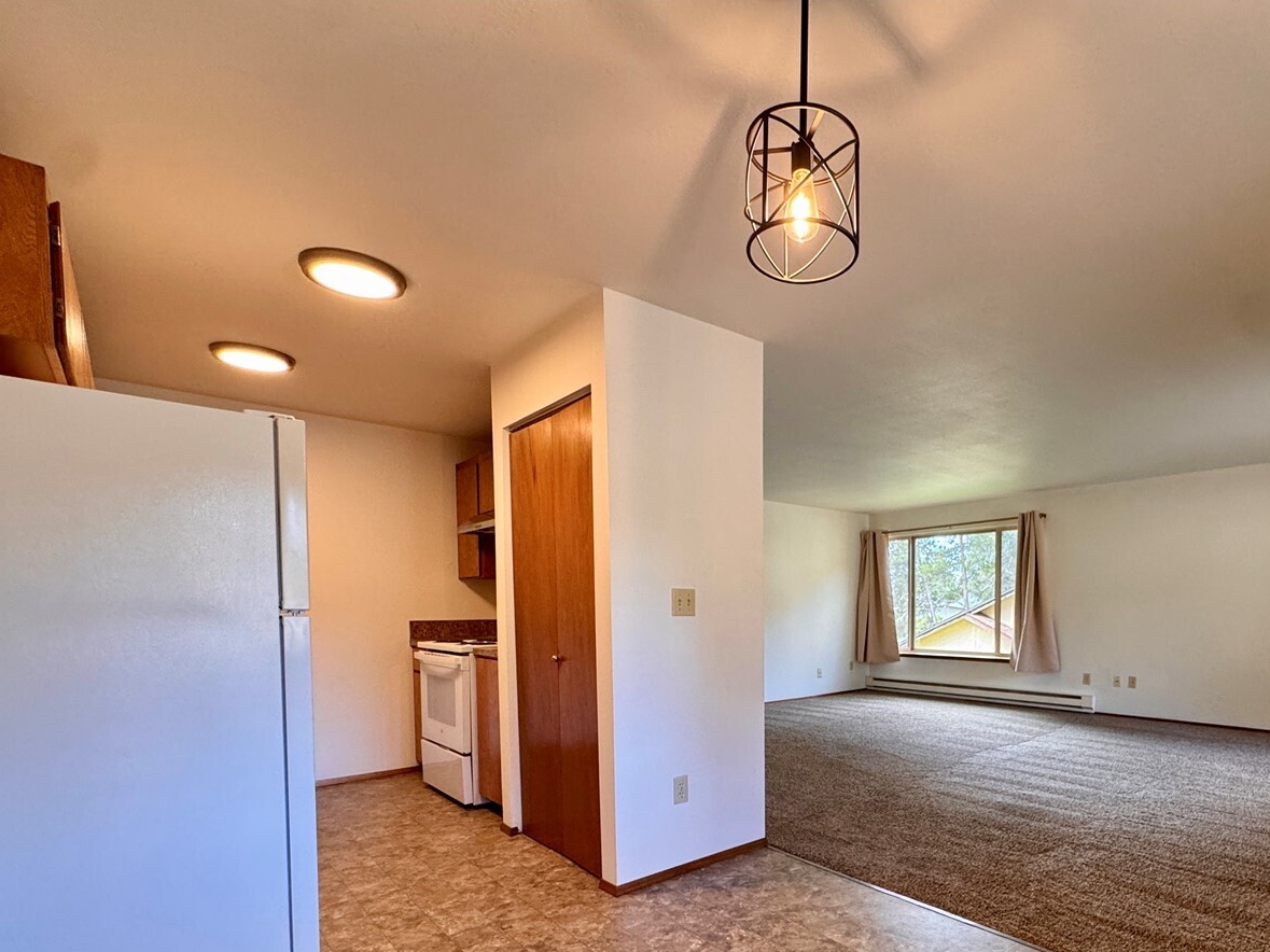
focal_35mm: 19
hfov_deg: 82.7
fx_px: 697
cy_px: 644
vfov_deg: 66.6
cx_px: 812
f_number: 2.2
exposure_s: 1/120
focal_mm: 2.22
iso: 250
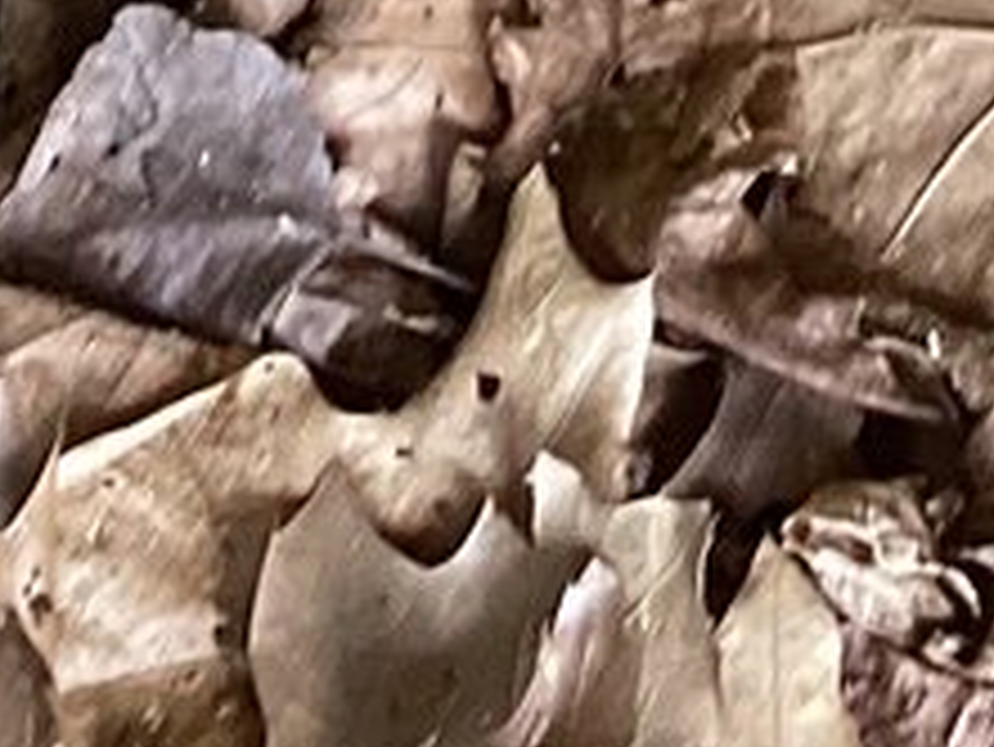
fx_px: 6091
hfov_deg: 9.2
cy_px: -1708
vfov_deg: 6.3
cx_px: 1158
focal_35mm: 212
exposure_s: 1/50
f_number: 2.4
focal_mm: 3.3
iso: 160
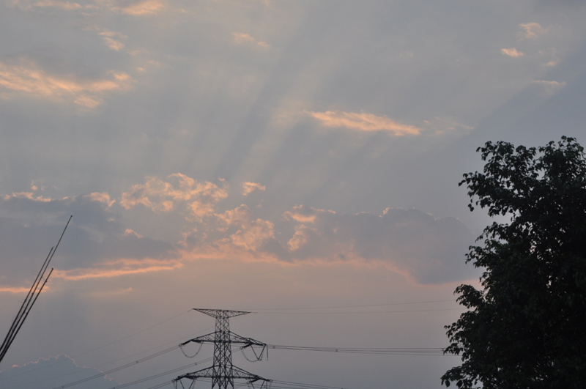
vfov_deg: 17.4
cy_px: 194
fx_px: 1268
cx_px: 293
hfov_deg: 26.0
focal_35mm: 78
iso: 400
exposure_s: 1/160
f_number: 13
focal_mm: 52
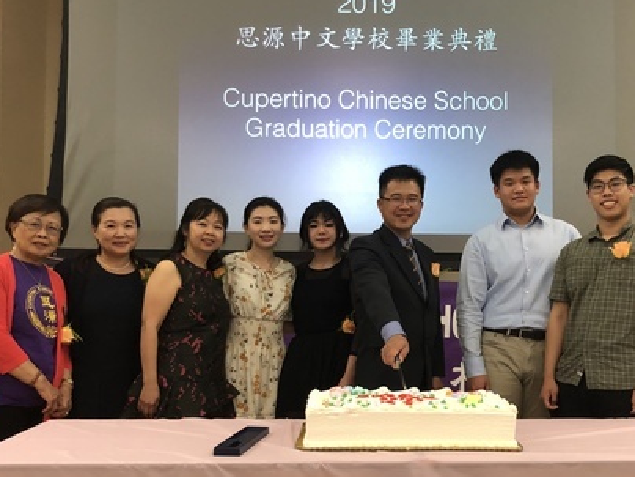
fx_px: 789
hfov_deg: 43.7
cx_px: 368
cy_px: 297
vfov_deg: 33.4
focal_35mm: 43
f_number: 1.8
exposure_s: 1/15
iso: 80
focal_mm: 4
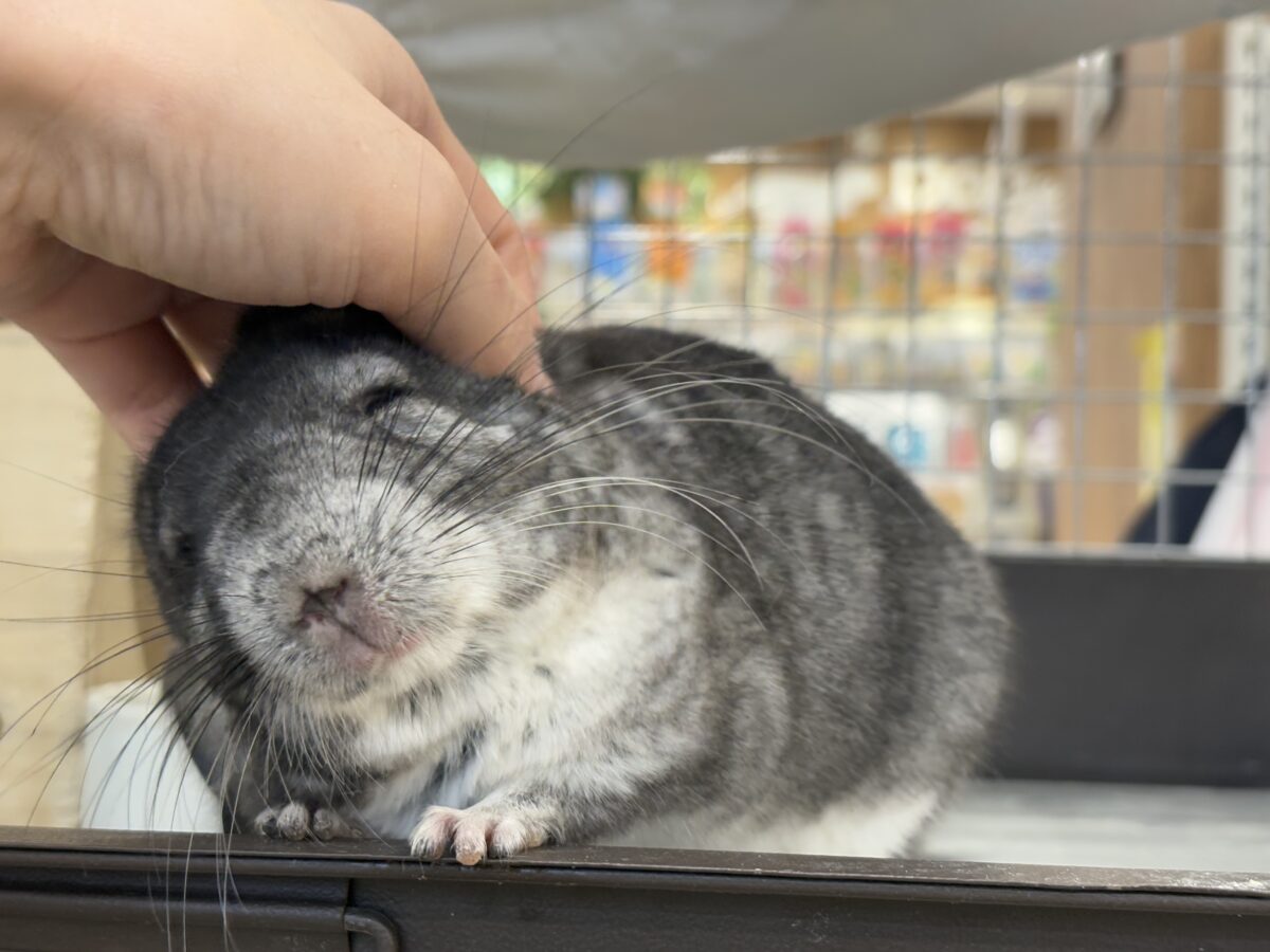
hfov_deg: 36.8
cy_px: 476
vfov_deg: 28.0
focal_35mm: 52
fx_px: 1908
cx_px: 635
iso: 100
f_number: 1.6
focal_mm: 5.96
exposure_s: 1/50
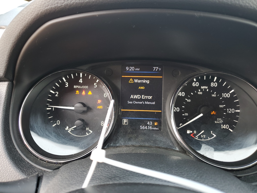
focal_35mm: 26
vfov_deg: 53.1
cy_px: 96
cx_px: 128
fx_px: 193
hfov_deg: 67.3
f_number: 1.5
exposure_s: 1/60.2
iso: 52
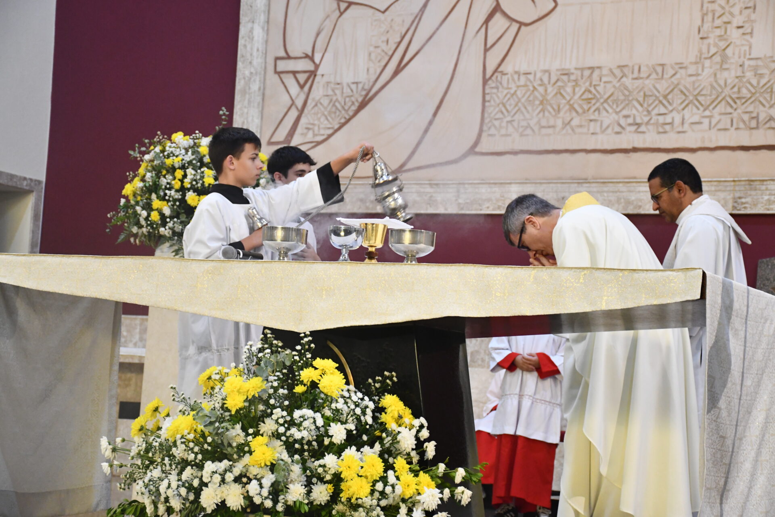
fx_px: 1679
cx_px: 388
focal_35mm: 78
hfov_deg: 26.0
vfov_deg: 17.5
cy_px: 258
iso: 2500
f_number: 4.8
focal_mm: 52
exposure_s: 1/125
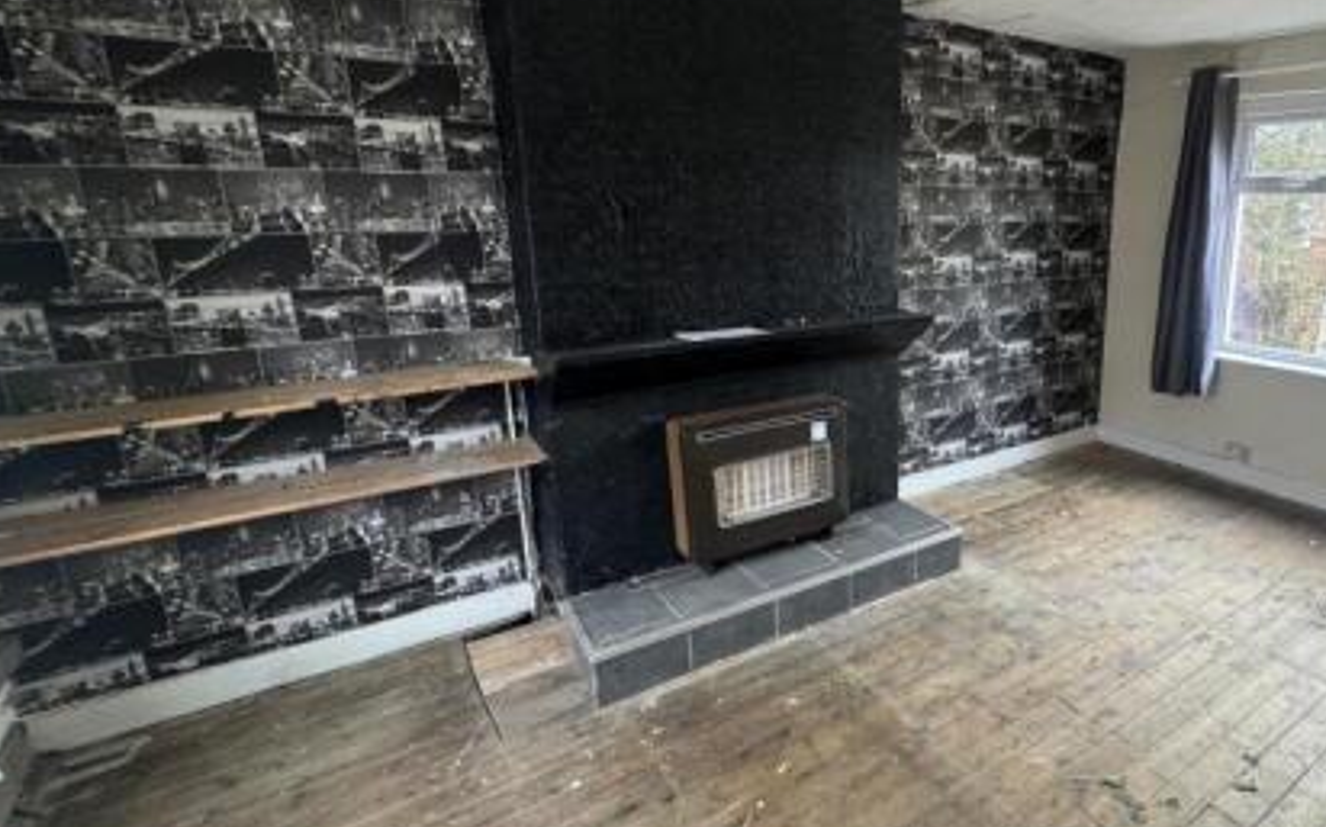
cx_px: 909
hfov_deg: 79.0
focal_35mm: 21
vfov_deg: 57.2
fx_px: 758
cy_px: 394
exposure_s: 1/60
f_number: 2.2
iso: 400
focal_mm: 2.22
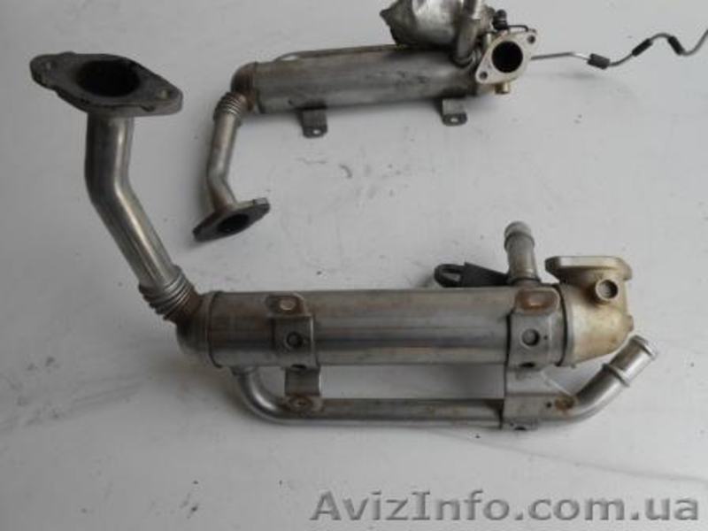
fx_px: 532
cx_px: 354
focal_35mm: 26
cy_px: 266
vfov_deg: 53.1
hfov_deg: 67.3
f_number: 3.5
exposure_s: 1/400
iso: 80
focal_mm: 4.6
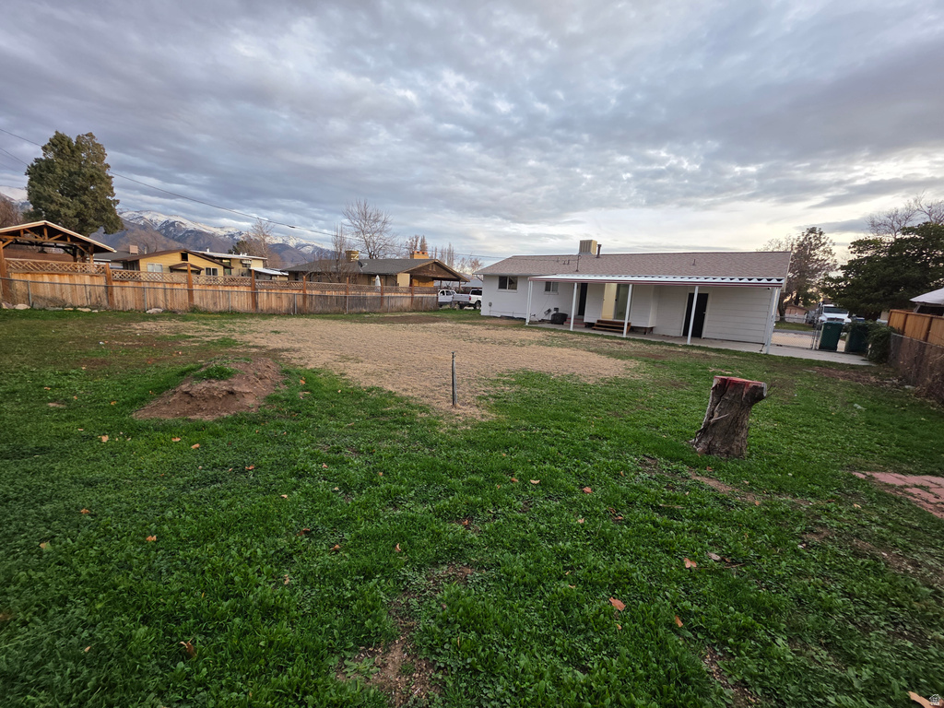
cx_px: 472
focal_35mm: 13
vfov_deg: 89.9
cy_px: 354
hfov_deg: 106.2
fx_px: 355
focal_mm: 2.2
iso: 25
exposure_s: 1/120
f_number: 1.9
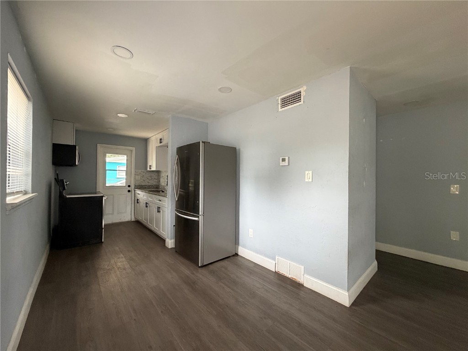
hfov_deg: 102.1
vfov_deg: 85.7
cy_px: 176
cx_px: 234
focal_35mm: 14
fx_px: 189
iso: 500
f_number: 2.2
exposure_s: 1/60
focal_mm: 2.22
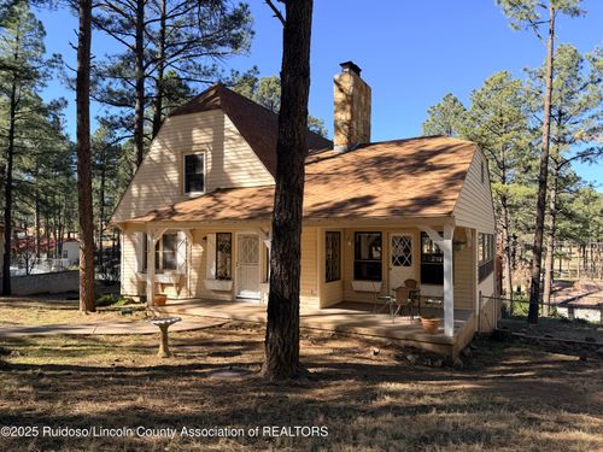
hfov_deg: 71.6
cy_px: 226
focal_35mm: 24
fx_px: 418
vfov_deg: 56.8
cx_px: 302
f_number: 1.78
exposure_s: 1/1385
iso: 80
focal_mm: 6.76
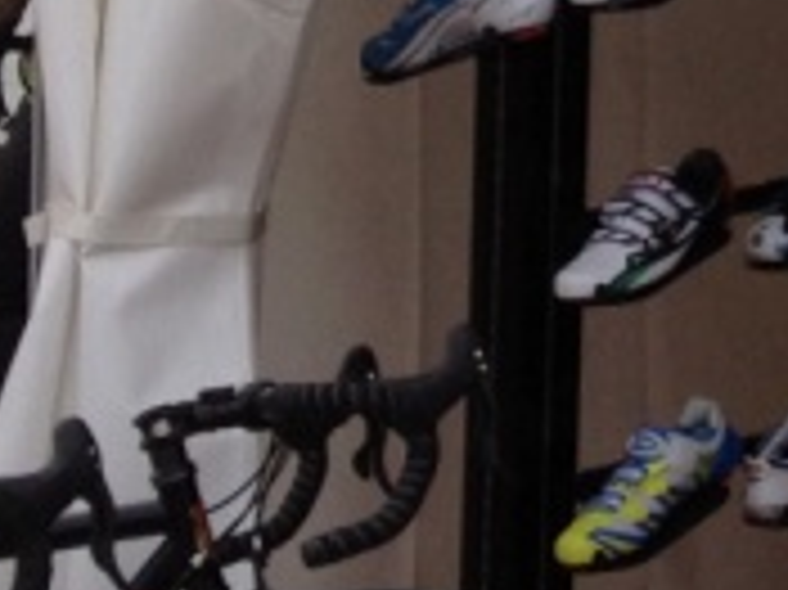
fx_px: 4663
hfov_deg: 9.1
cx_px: 1513
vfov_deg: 7.1
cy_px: -437
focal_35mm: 205
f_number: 2.4
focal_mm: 4.28
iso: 64
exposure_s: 1/800
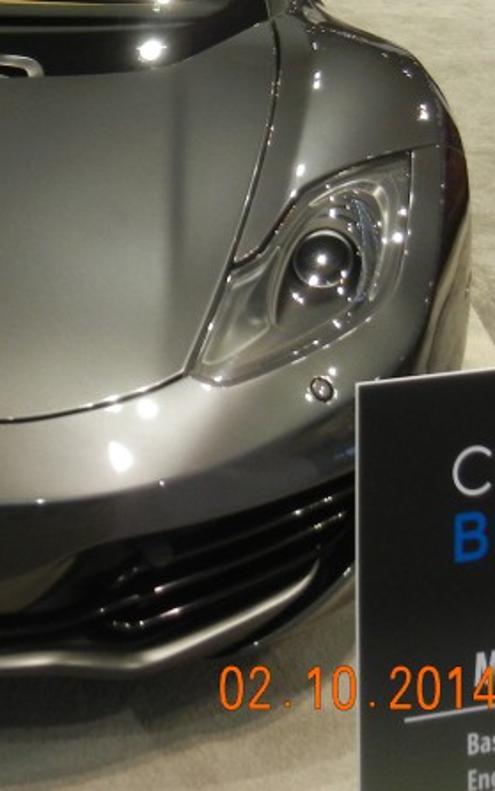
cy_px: 149
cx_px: -131
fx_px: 1575
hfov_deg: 16.9
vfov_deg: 27.6
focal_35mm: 73
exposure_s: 1/58.7
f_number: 3.5
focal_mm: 5.4
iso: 355
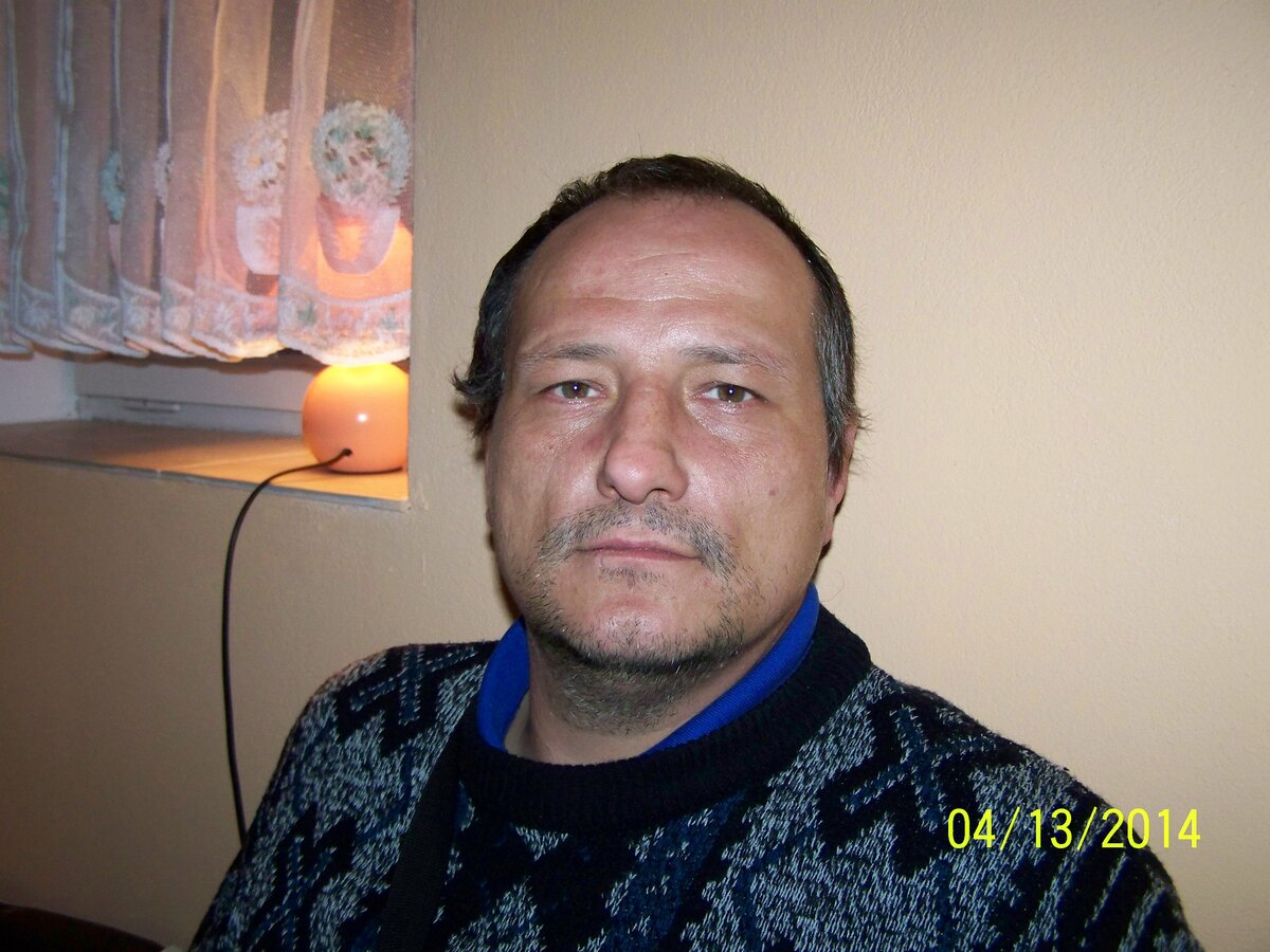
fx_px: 1394
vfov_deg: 37.7
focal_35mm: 38
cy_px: 476
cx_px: 635
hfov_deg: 49.0
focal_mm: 6.3
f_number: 2.8
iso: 200
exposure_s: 1/30
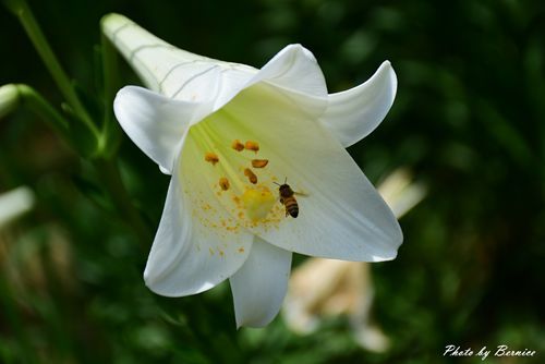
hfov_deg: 17.1
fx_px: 1818
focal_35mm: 120
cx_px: 272
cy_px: 182
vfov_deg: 11.4
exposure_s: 1/1000
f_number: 5.6
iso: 100
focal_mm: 80
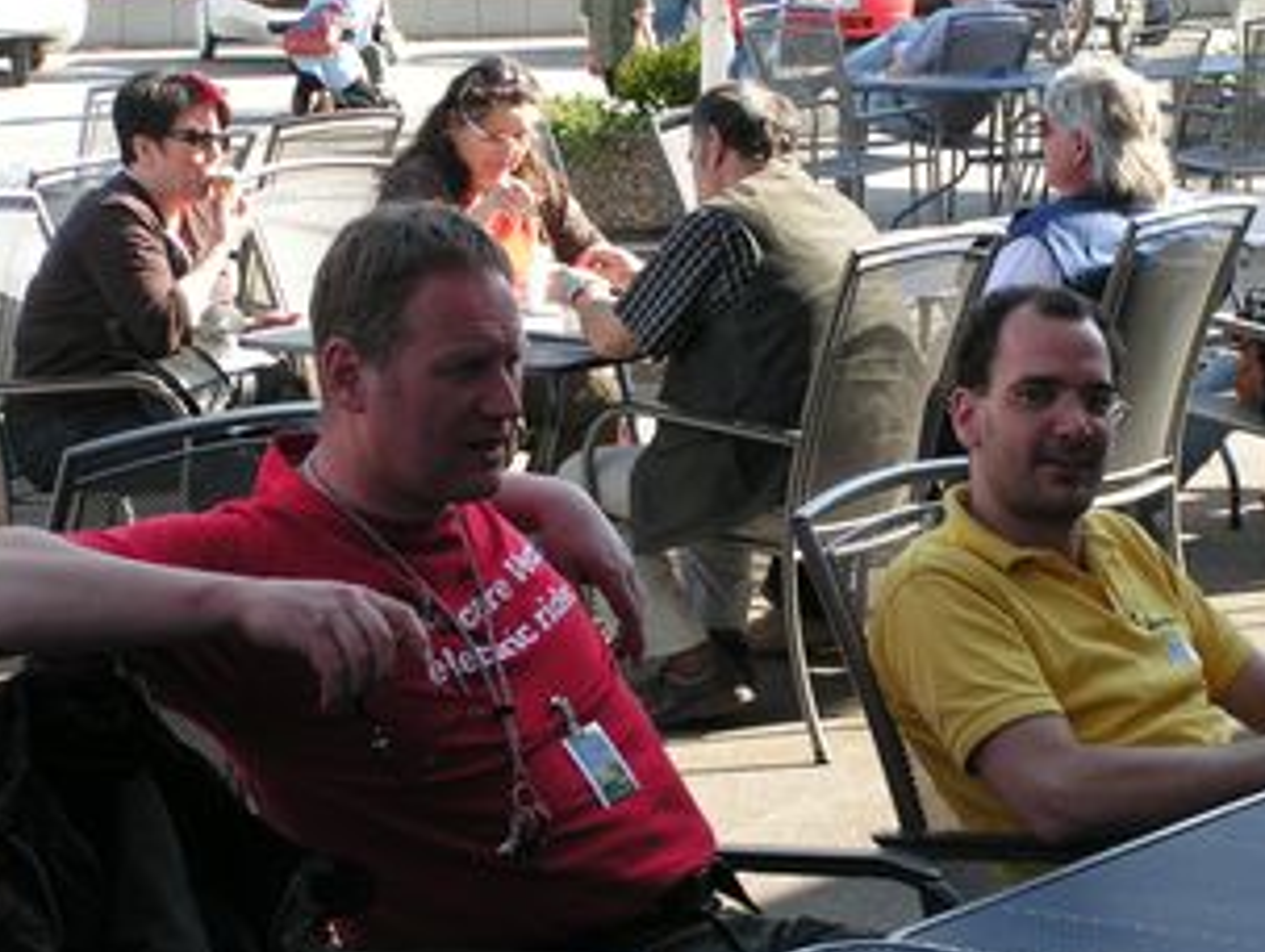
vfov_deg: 12.4
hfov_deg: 16.4
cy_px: 472
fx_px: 4390
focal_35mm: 120
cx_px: 802
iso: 50
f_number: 4.5
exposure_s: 1/125
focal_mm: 13.9
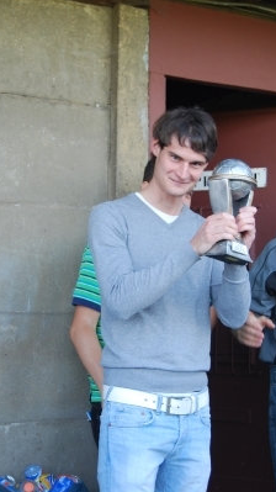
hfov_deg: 17.0
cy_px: 246
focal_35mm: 71
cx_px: 138
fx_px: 925
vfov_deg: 29.8
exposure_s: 1/80
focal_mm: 30
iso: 200
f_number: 4.5
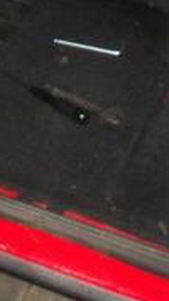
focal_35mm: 137
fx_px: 1092
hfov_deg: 8.7
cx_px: 225
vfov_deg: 14.9
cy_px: -100
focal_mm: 6.3
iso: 320
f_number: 3.2
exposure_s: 1/45
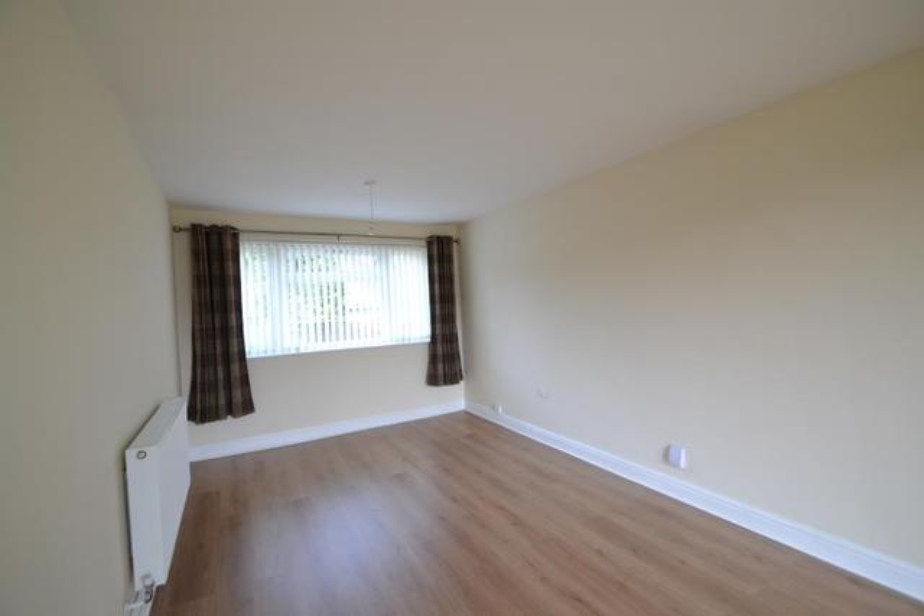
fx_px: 385
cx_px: 462
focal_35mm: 15
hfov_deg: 100.4
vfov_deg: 77.4
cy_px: 308
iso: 400
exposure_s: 1/100
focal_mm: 10
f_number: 5
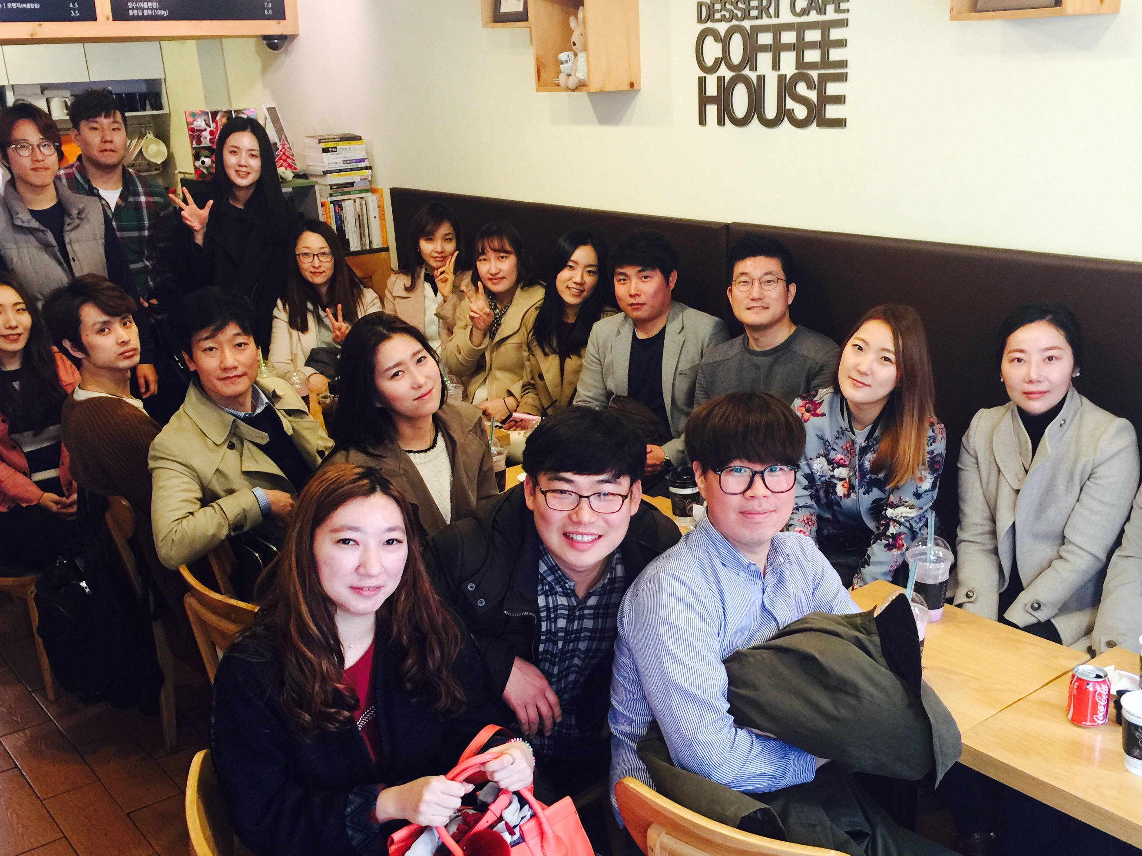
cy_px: 515
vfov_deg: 39.5
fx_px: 1188
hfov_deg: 51.3
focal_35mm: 36
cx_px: 620
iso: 80
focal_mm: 4.15
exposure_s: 1/15
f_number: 2.2
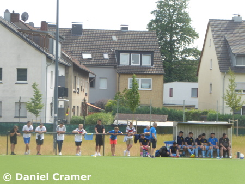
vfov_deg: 8.6
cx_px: 122
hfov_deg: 11.5
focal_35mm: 172
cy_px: 92
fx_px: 1218
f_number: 5.6
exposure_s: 1/125
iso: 80
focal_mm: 30.9
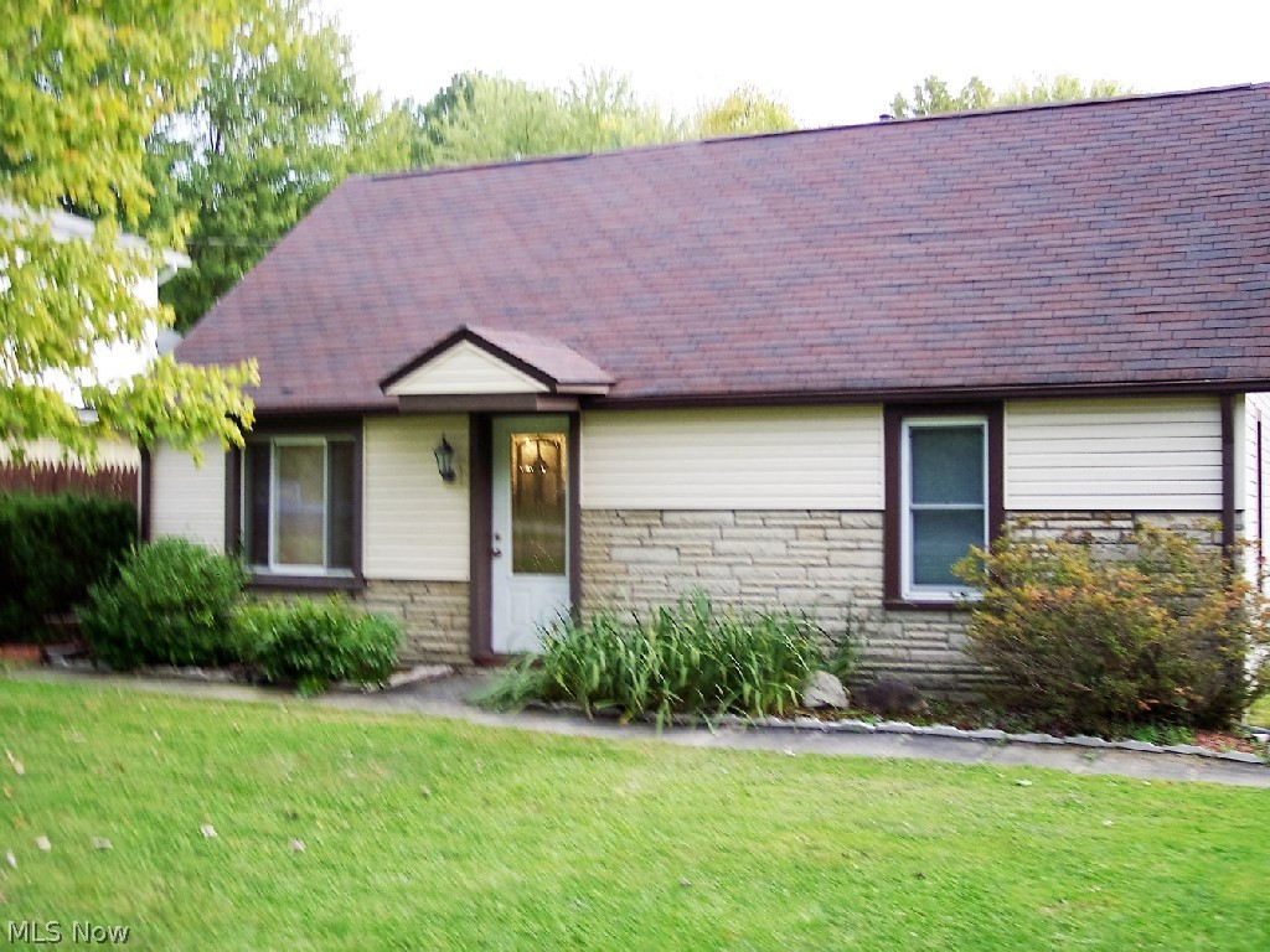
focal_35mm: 39
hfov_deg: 47.9
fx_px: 1431
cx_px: 635
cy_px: 476
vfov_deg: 36.8
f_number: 2.8
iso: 100
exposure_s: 1/60
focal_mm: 8
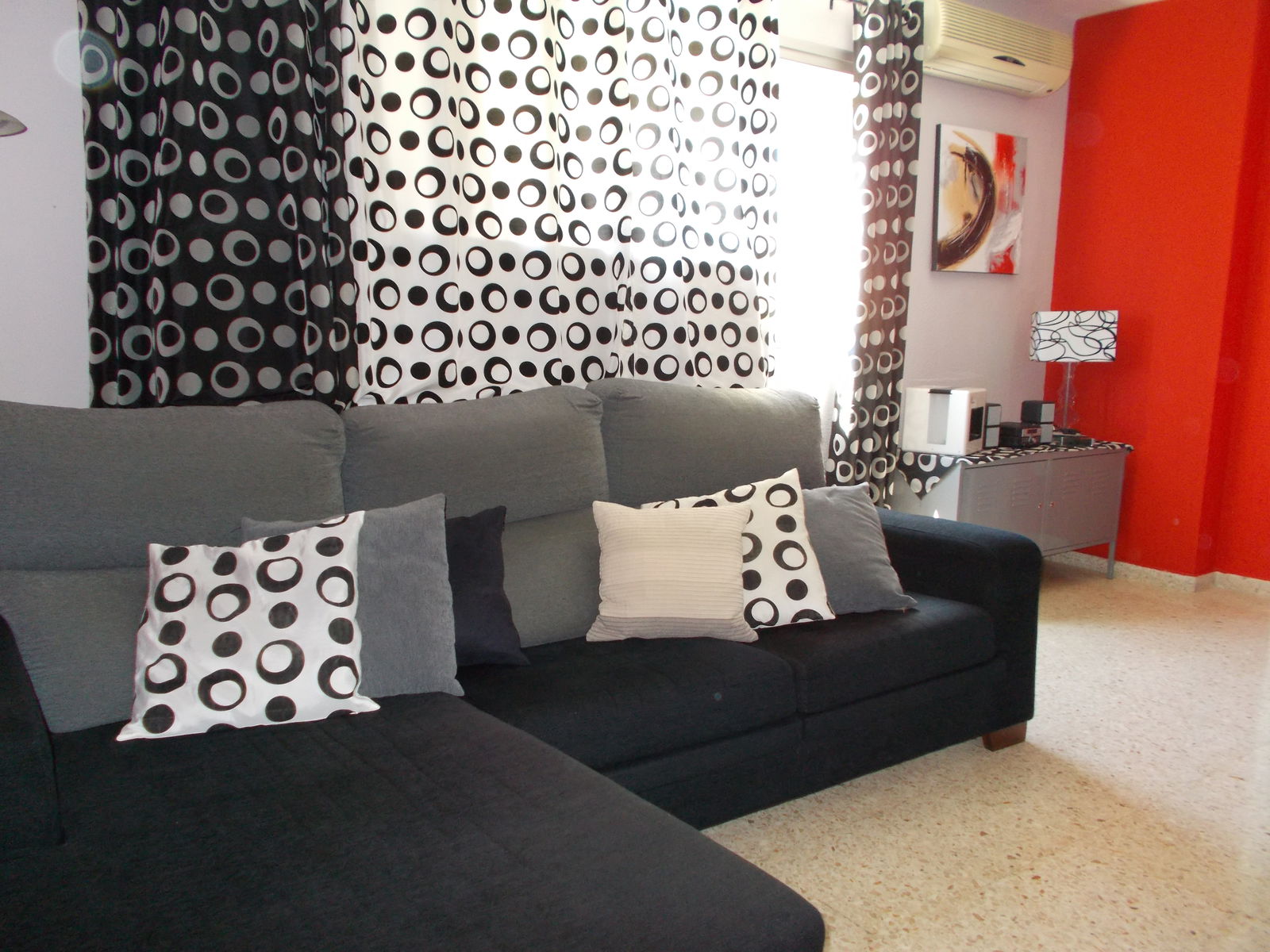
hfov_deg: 67.3
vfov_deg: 53.1
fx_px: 954
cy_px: 476
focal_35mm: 26
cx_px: 635
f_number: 3.2
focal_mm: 4.6
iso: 320
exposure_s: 1/25
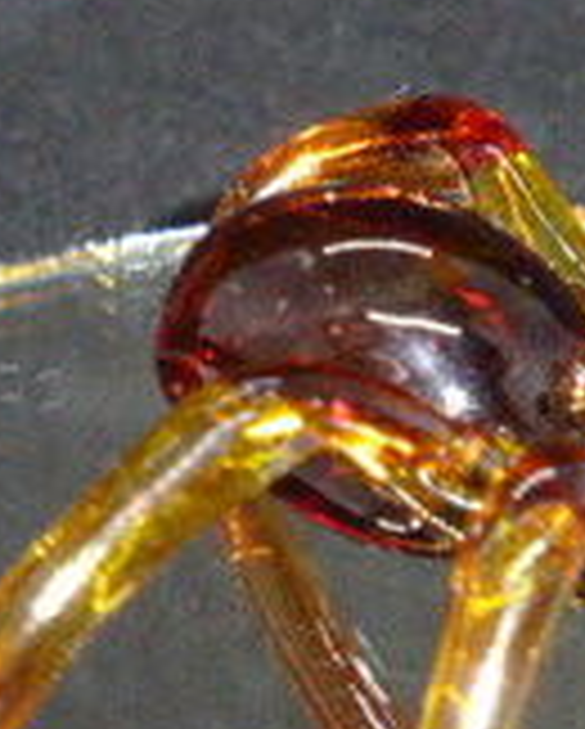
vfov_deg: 6.4
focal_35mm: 301
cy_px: 702
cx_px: 648
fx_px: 6502
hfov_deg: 5.1
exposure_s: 1/60
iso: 800
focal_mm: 17.1
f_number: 5.3
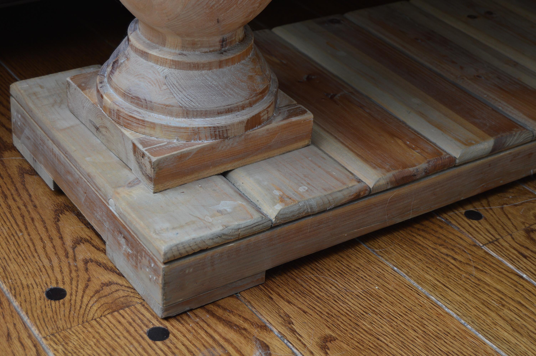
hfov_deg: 33.4
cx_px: 268
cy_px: 178
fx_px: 893
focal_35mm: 60
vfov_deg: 22.6
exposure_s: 1/160
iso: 200
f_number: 5
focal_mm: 40
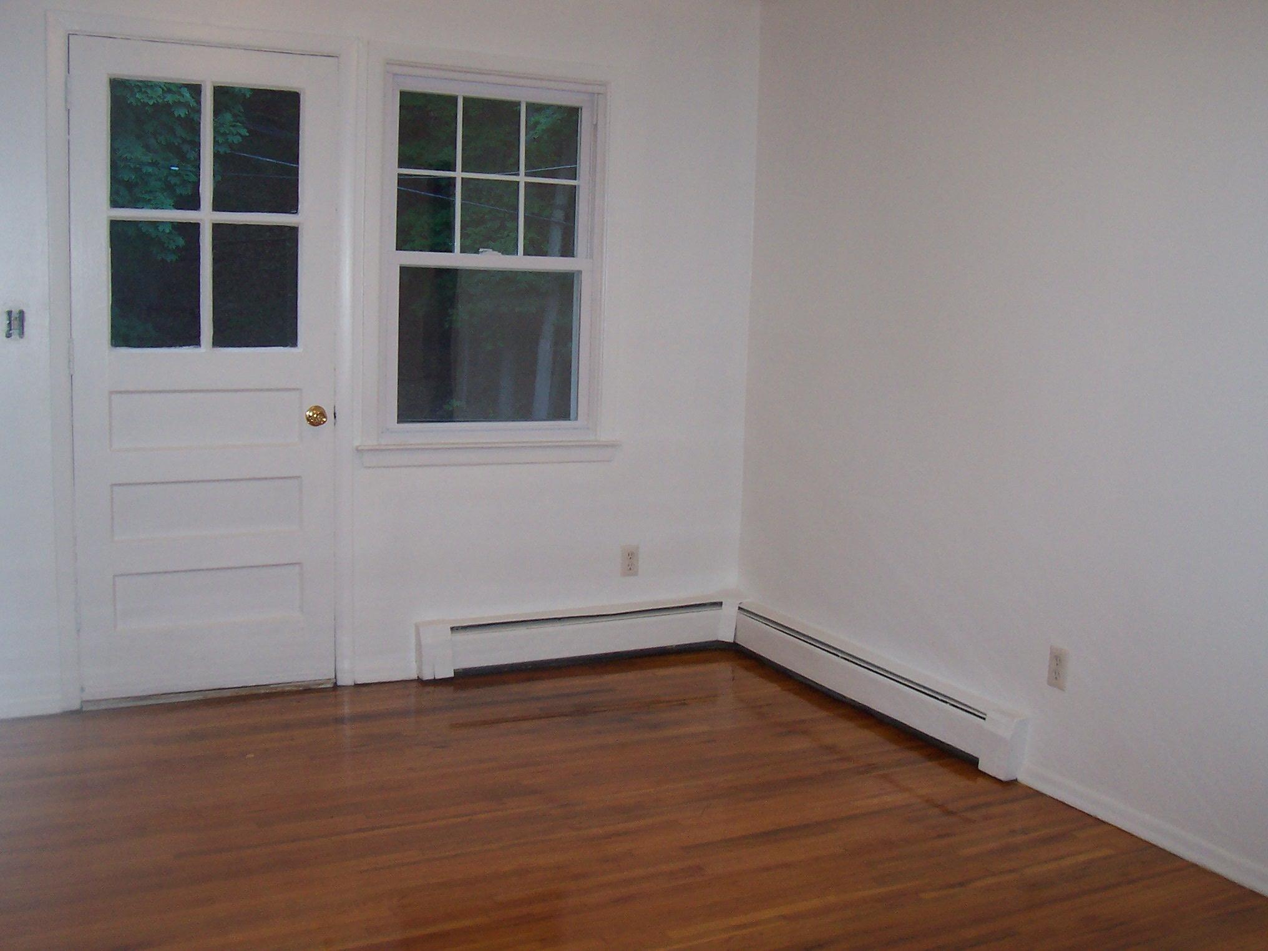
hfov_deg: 50.1
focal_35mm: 37
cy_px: 476
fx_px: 1355
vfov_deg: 38.7
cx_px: 634
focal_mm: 5.6
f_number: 2.8
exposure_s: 1/60
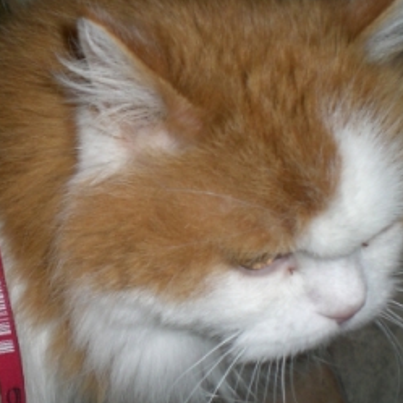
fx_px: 909
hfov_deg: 24.7
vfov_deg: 25.0
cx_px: 95
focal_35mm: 69
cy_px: 220
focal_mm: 6.3
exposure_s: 1/60
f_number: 3.1
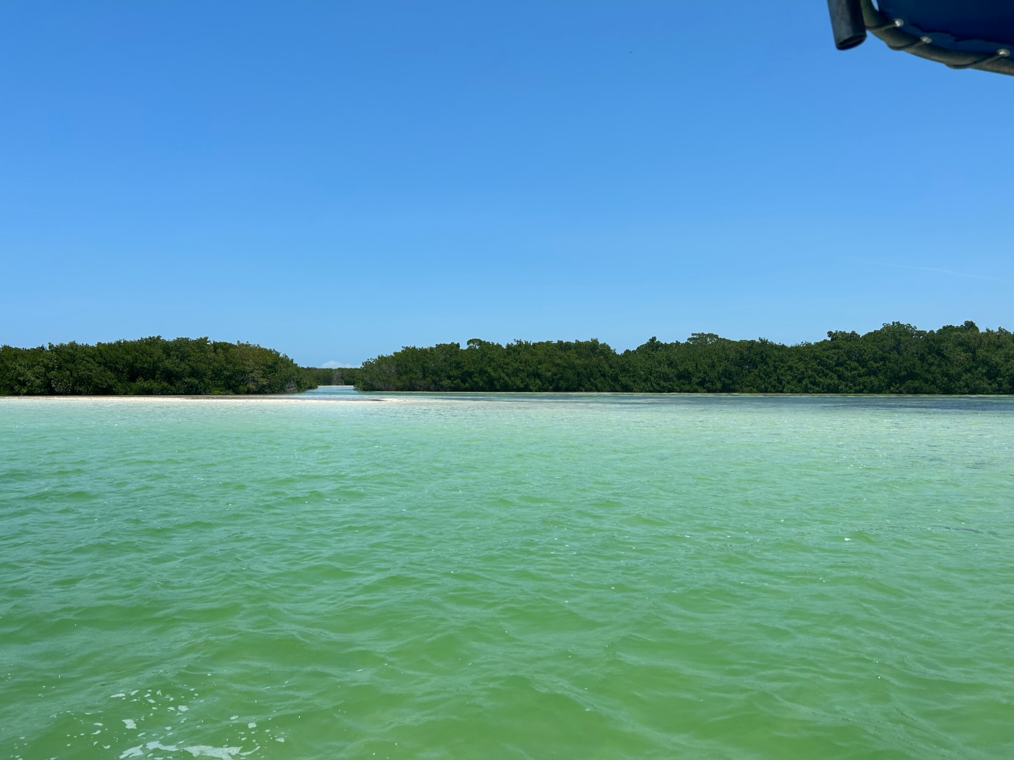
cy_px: 380
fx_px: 761
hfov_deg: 67.3
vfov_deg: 53.0
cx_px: 507
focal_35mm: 26
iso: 50
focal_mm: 5.7
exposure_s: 1/6579
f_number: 1.5
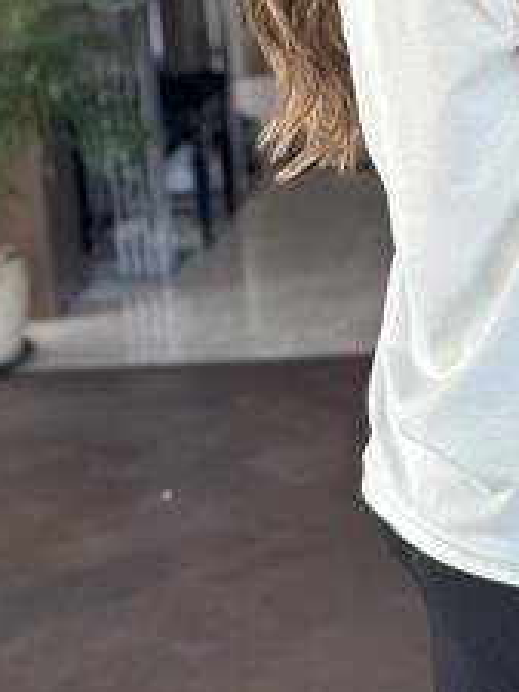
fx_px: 2157
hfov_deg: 13.5
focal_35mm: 108
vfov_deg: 17.8
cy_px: 37
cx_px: 519
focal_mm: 6.86
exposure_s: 1/86
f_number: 1.78
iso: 125
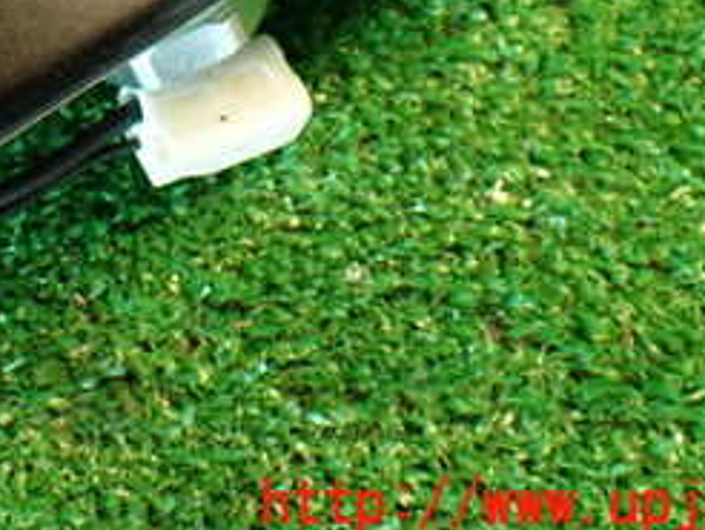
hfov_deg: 24.2
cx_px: 49
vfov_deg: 18.0
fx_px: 1590
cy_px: -103
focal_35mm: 78
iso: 500
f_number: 2.4
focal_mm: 5.79
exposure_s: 1/30
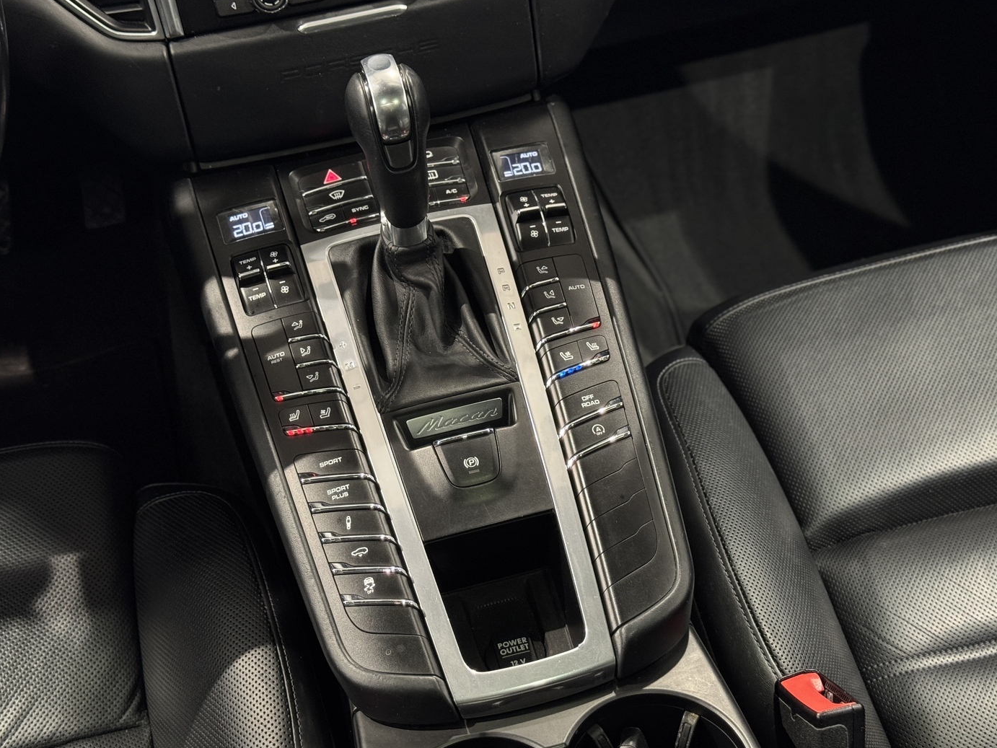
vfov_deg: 29.1
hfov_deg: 38.2
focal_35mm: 50
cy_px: 376
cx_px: 483
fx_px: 1440
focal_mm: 6.76
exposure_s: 1/33
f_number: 1.78
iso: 250
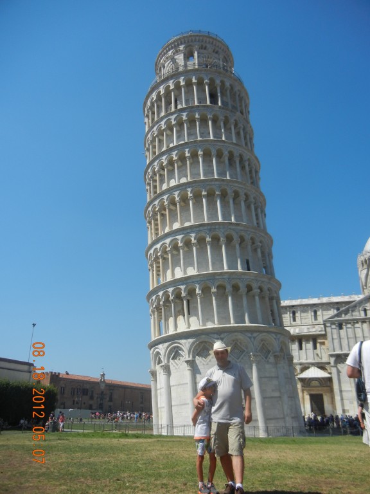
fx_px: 428
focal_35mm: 30
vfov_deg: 60.0
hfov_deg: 46.8
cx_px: 185
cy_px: 247
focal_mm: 5.4
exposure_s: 1/498
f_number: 7
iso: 160
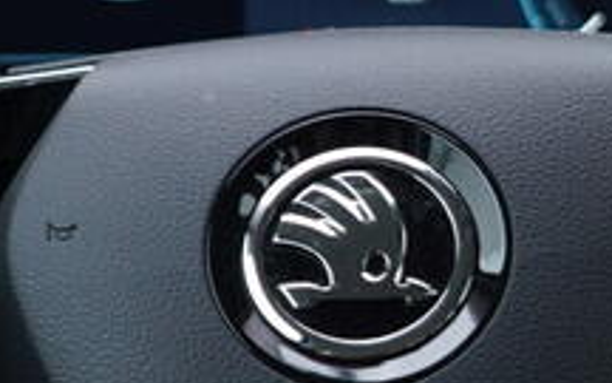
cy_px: 172
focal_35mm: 174
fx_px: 2902
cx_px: 584
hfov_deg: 11.9
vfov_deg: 7.5
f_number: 2.8
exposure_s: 1/40
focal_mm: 24
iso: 200
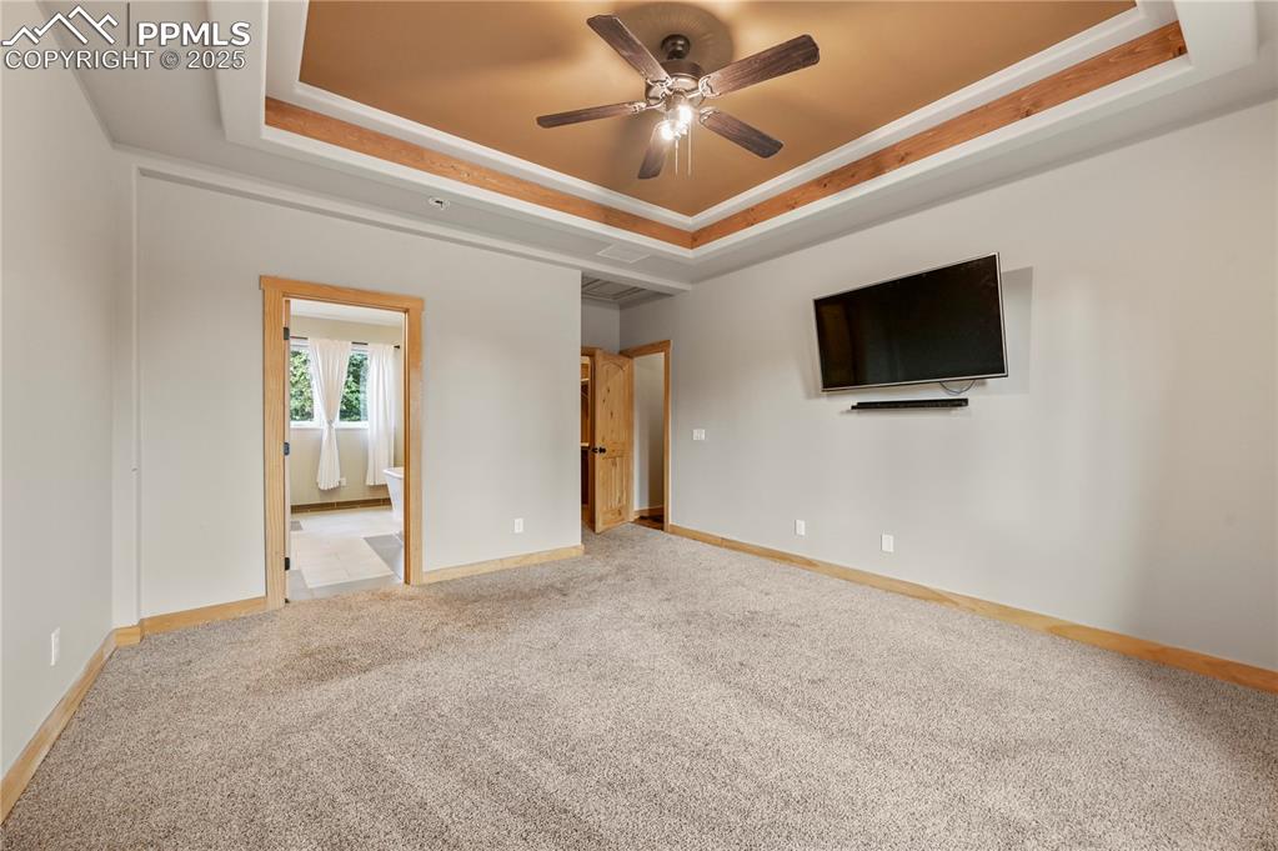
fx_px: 497
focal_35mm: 14
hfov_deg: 104.3
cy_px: 426
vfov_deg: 81.1
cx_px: 639
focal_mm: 14
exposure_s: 1/10
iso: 400
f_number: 8
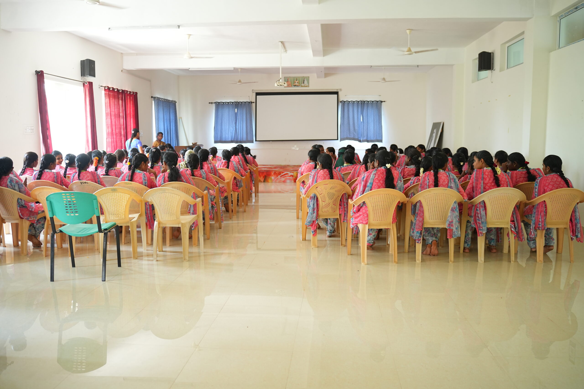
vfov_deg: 46.4
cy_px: 194
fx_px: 454
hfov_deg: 65.5
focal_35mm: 28
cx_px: 292
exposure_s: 1/100
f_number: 2.8
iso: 1250
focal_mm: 28
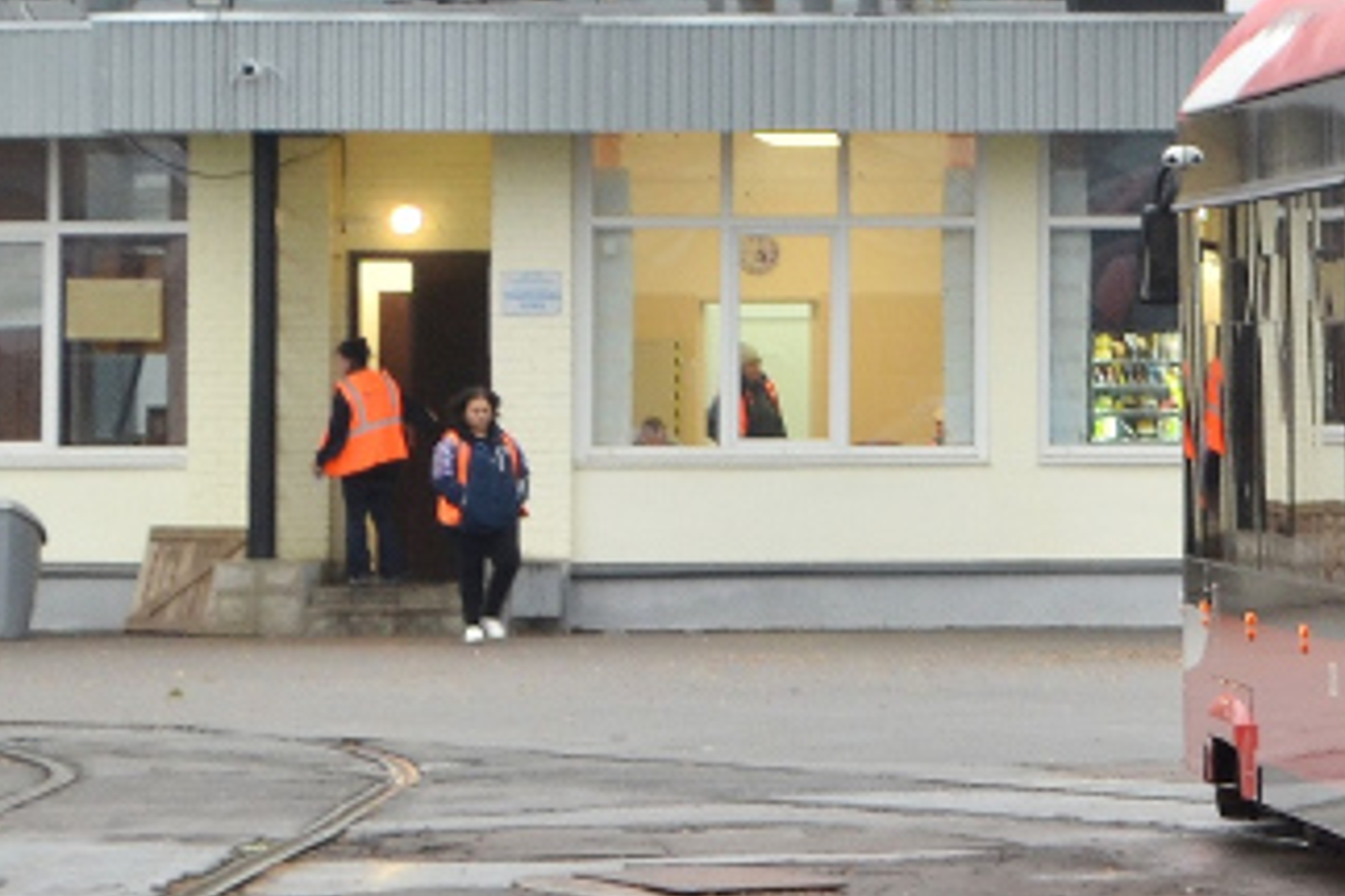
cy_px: 131
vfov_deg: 3.7
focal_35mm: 374
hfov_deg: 5.4
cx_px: 2482
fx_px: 13965
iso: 200
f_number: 5
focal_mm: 62
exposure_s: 1/30
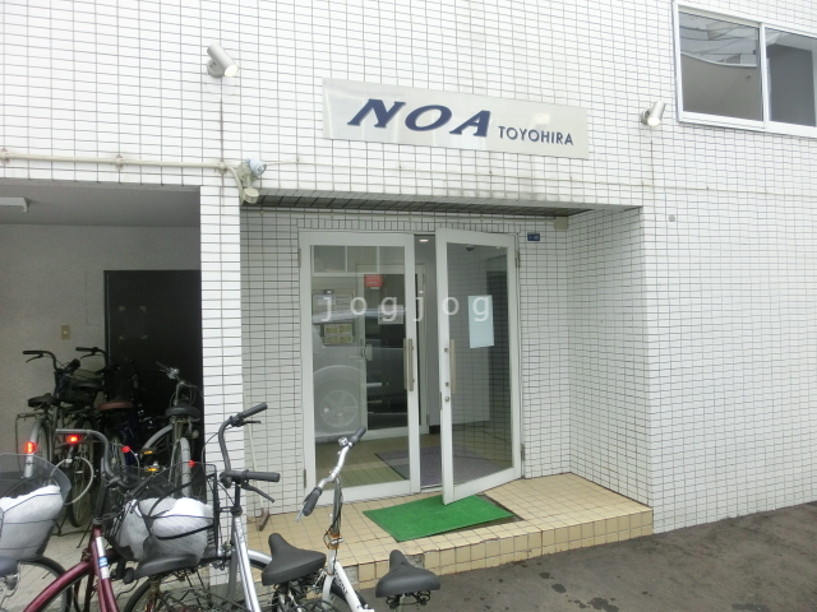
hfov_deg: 71.6
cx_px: 408
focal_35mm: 24
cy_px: 306
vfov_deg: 56.8
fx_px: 566
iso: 125
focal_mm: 4.24
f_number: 3
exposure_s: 1/250
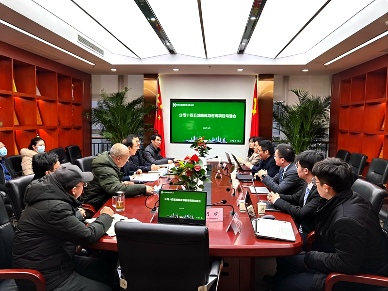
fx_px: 303
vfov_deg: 51.4
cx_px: 194
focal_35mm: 27
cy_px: 146
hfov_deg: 65.3
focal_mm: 6.71
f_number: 1.9
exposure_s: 1/356
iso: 50
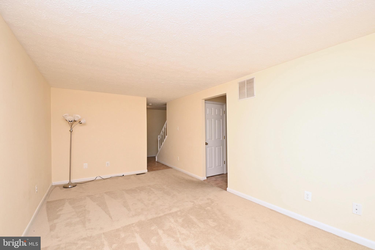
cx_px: 188
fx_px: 156
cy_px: 125
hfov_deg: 100.4
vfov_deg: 77.3
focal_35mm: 15
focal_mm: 10
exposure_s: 1/125
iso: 500
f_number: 7.1
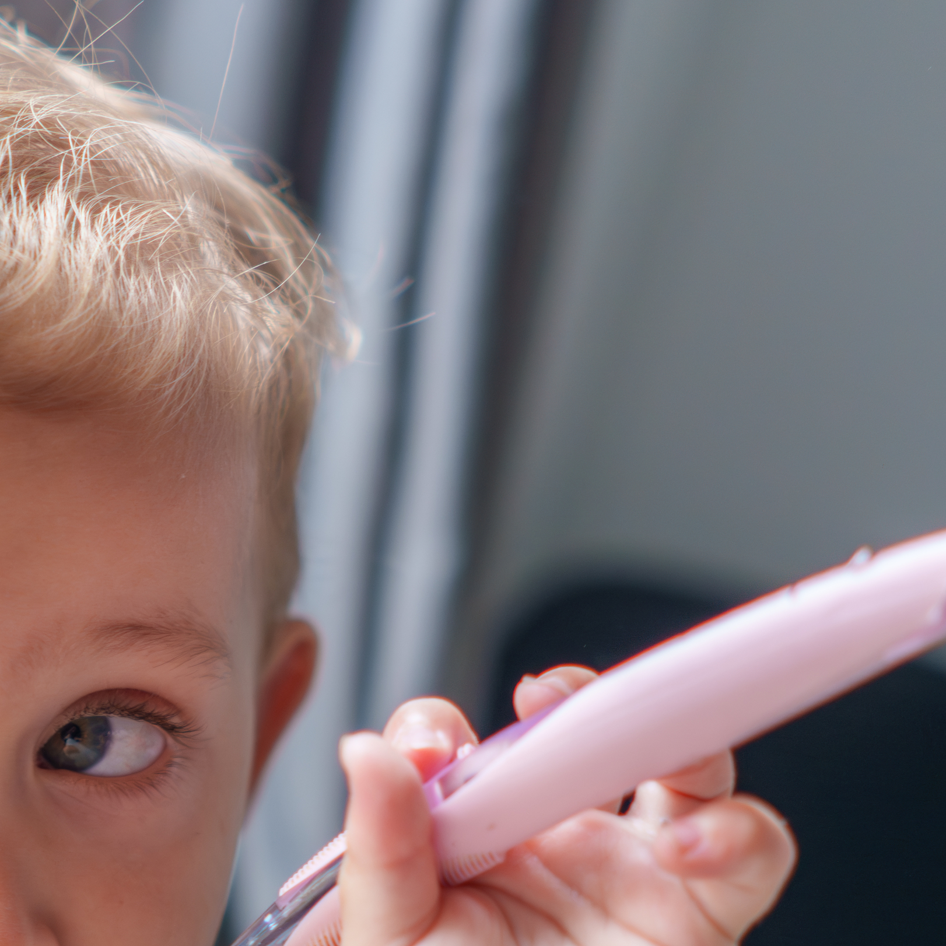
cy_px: 739
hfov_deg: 19.3
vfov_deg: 19.5
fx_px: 2721
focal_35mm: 88
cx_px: 71
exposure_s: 1/200
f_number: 2
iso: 200
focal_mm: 28
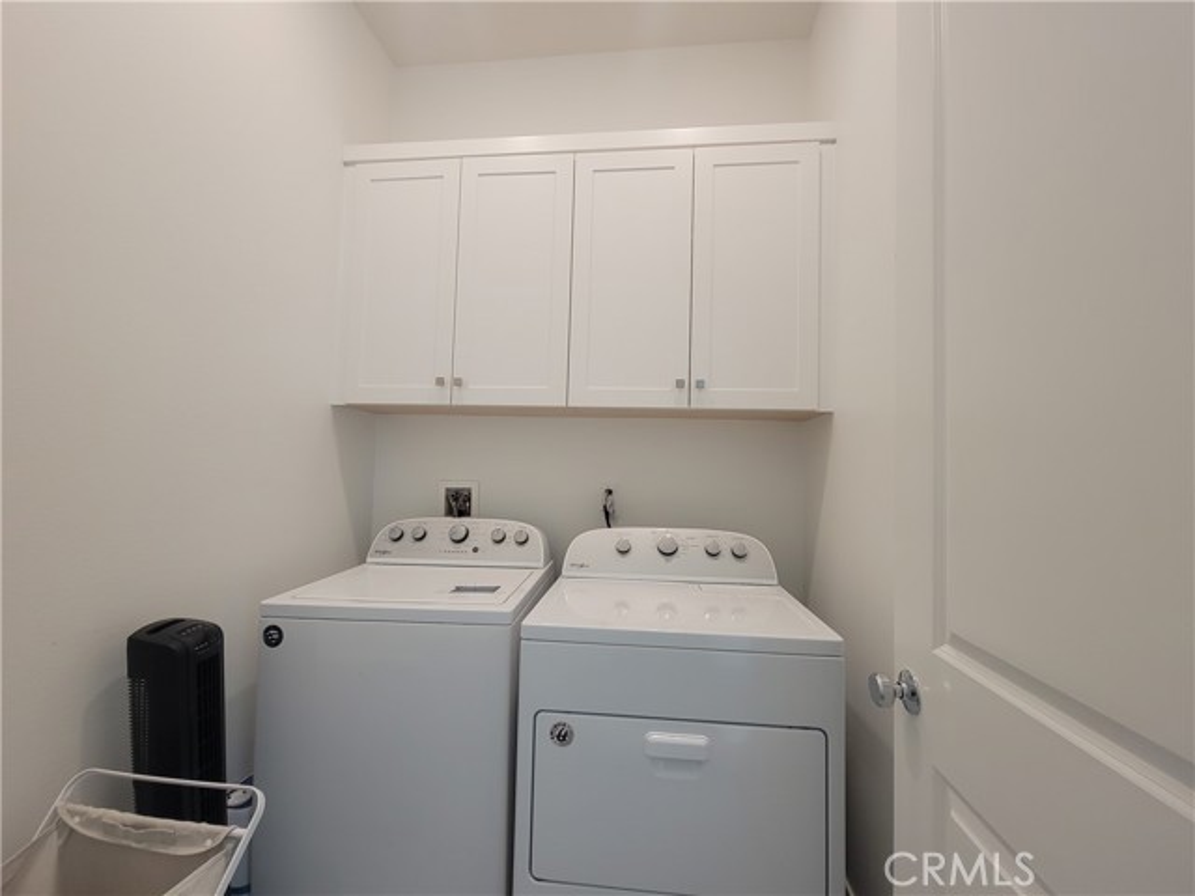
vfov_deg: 89.9
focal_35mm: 13
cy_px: 448
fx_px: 449
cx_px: 598
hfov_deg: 106.2
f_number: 2.2
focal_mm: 2.2
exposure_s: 1/60
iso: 125
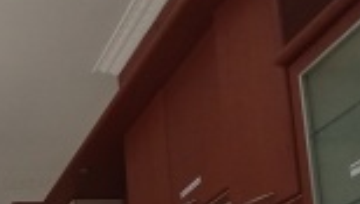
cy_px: 354
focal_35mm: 65
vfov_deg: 16.1
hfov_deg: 25.6
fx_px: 621
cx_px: -158
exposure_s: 1/25
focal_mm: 1.65
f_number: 2.2
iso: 415
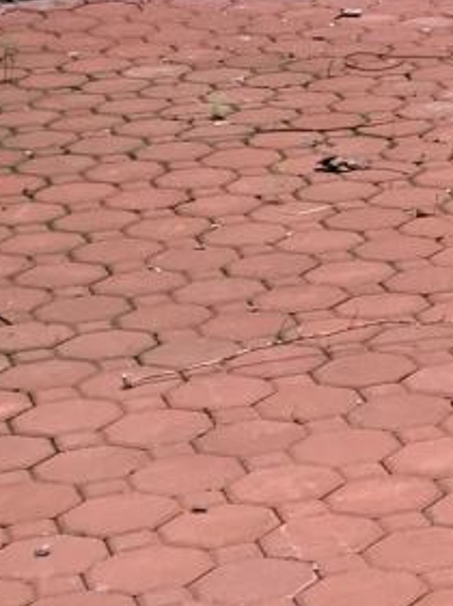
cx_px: 1227
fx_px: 2938
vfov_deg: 10.9
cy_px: -521
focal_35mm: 168
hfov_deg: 7.9
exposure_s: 1/173
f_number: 1.8
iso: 25
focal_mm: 4.25
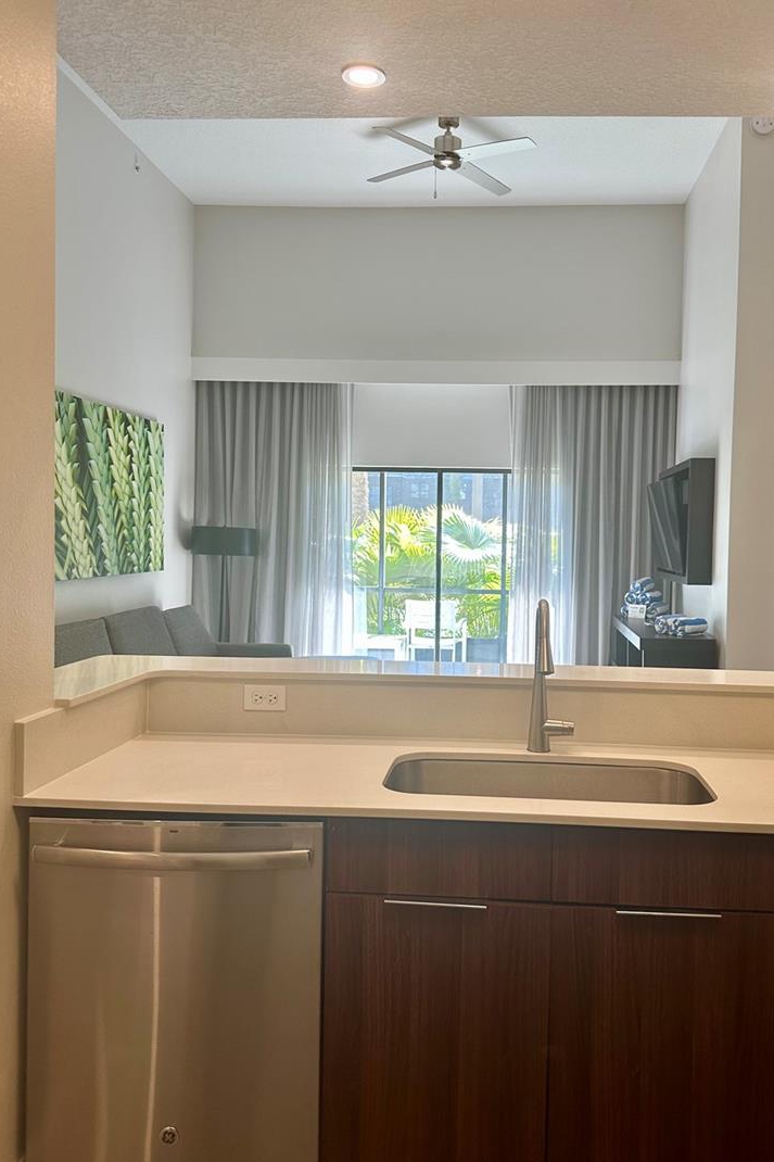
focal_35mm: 28
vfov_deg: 65.5
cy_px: 565
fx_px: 903
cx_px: 466
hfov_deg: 46.1
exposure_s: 1/120
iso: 125
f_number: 1.78
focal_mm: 6.86
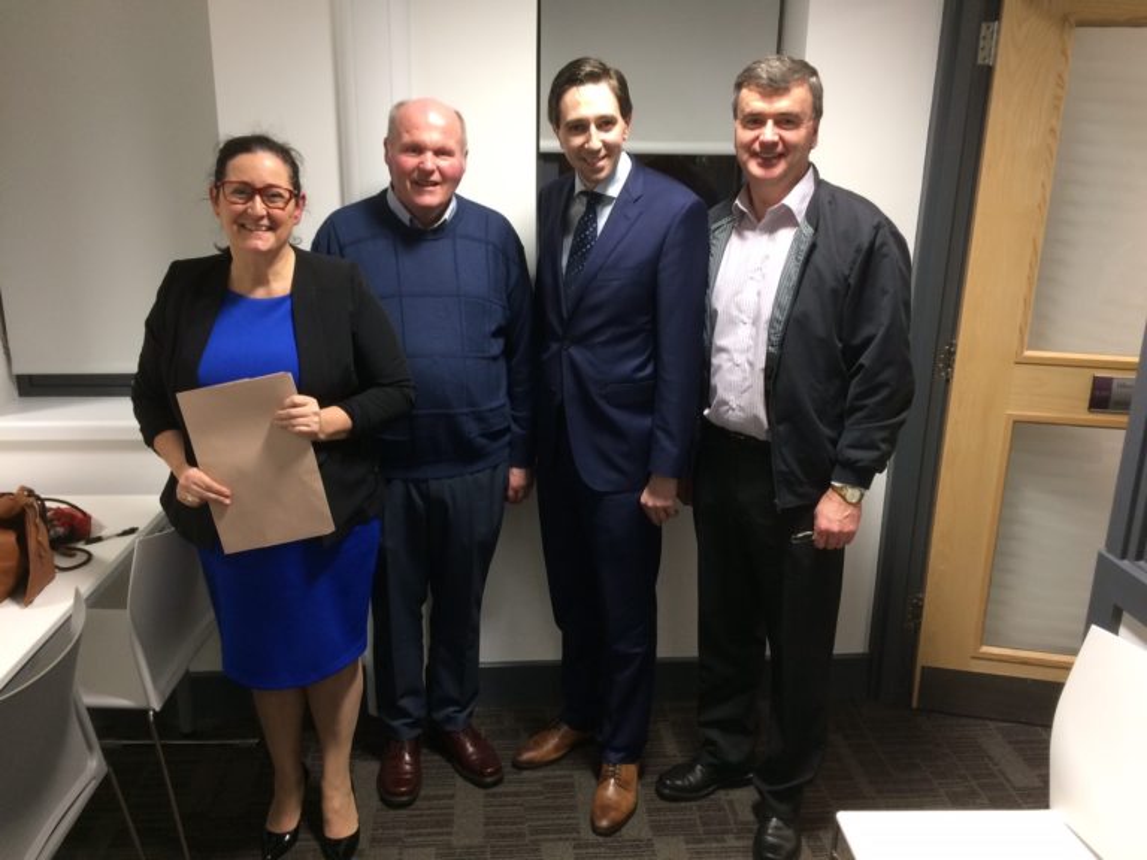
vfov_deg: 48.2
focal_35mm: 29
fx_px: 961
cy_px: 430
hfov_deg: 61.7
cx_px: 574
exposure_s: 1/33
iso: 160
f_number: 2.2
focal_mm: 4.15
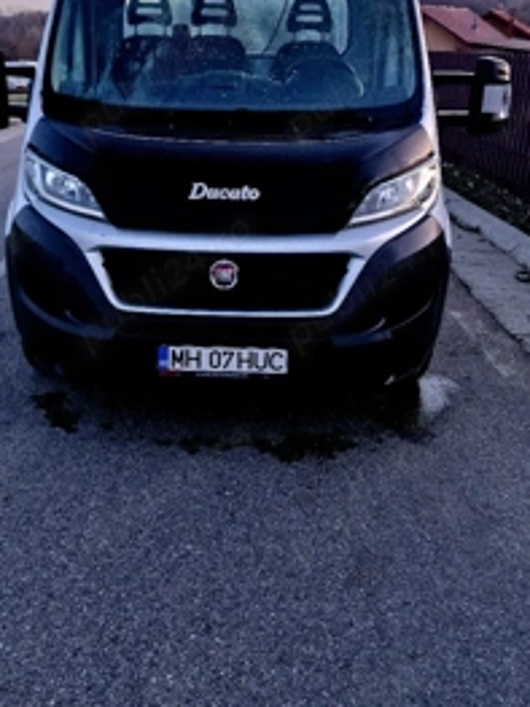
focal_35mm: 35
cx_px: 218
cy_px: 315
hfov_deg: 40.5
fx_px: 715
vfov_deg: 52.5
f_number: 1.8
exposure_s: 1/25
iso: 1250
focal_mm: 5.54
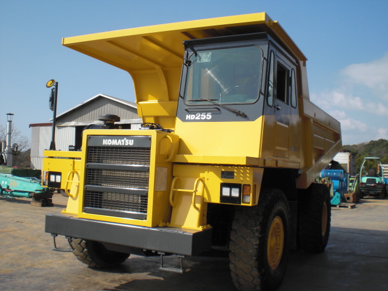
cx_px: 194
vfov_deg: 37.7
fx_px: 426
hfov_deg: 49.0
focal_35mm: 38
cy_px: 146
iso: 64
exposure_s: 1/320
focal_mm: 6.3
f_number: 5.6
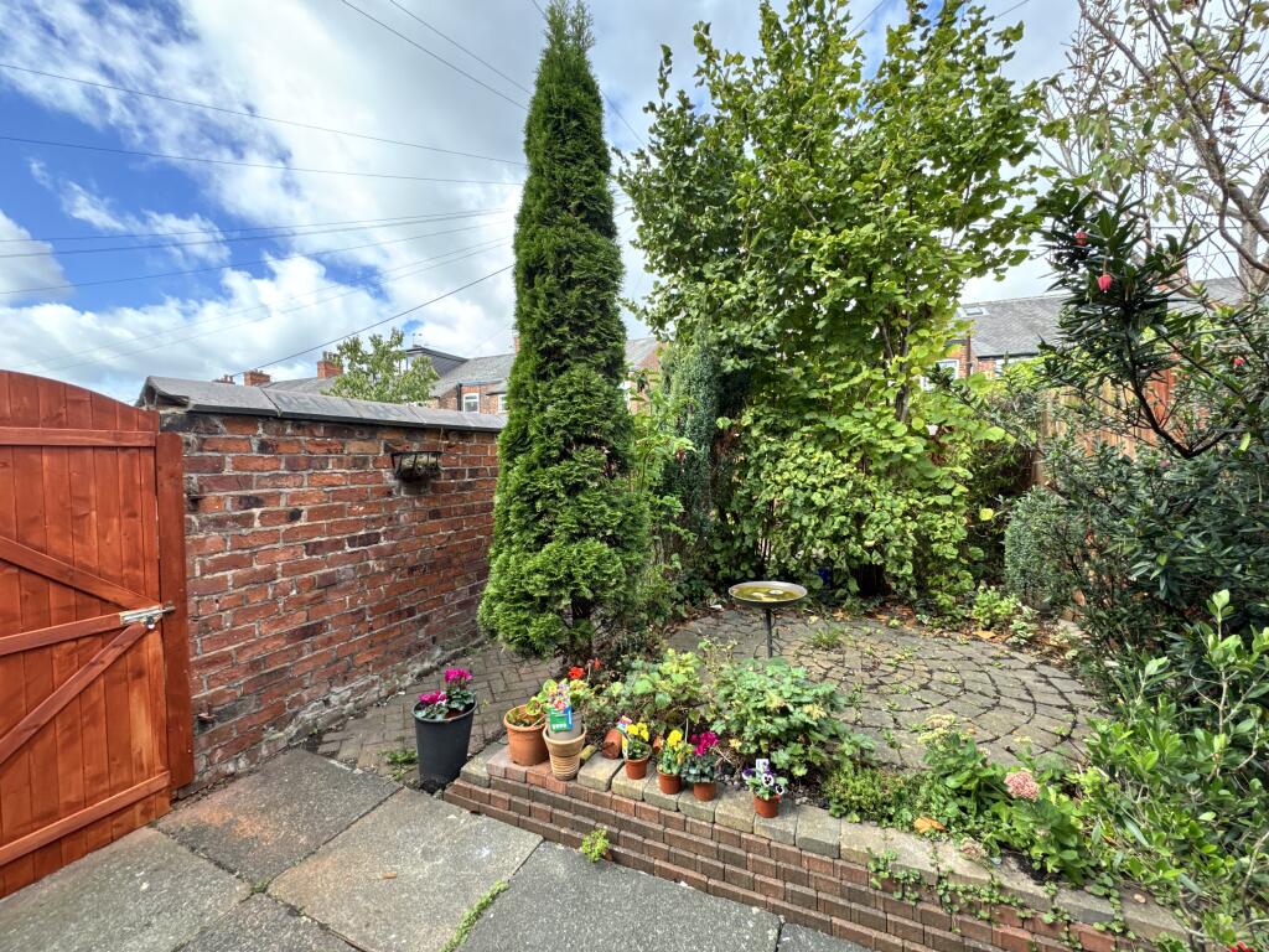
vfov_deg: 85.7
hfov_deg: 102.1
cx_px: 634
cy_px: 476
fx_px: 513
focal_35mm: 14
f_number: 2.2
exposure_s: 1/145
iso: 40
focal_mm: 2.22
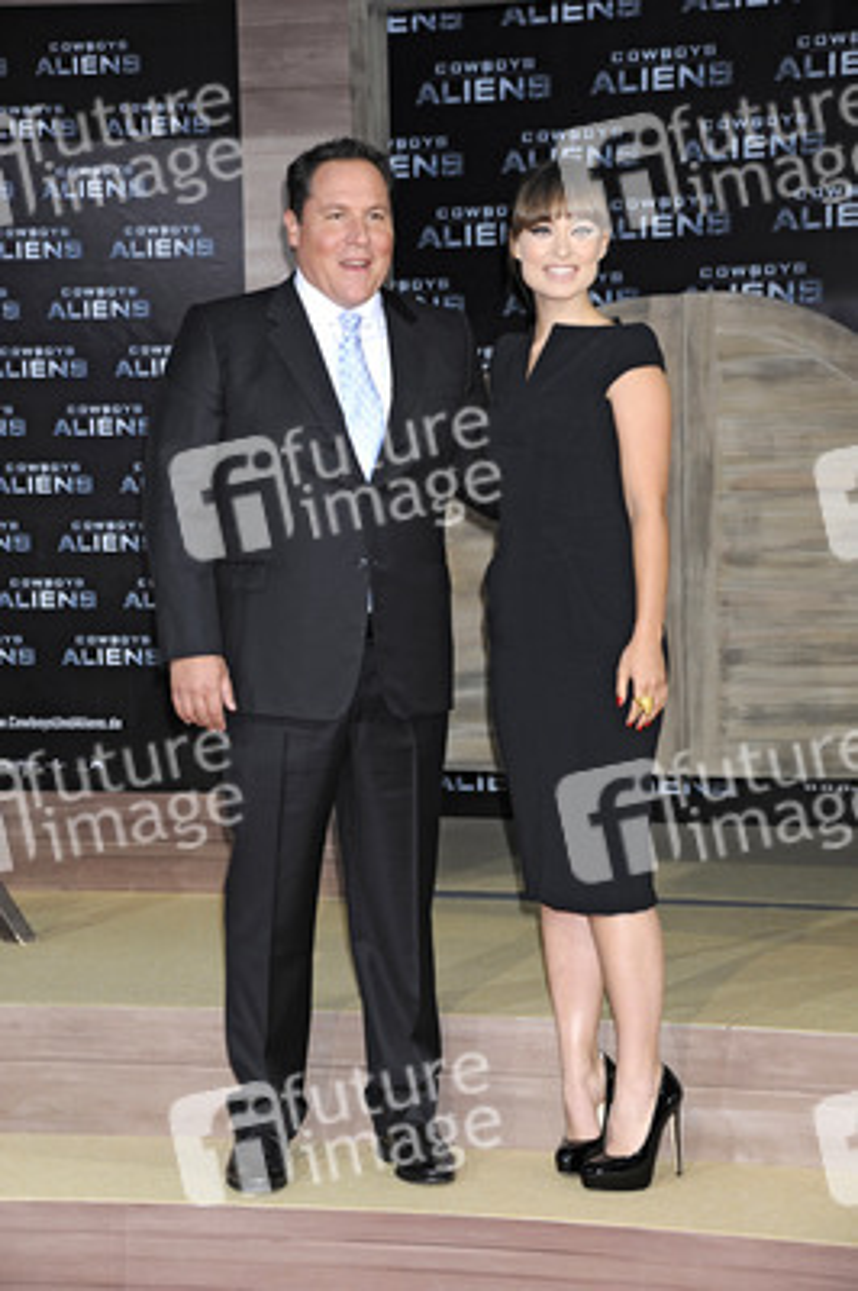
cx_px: 429
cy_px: 646
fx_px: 3509
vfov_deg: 20.8
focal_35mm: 98
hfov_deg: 13.9
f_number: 6.3
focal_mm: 98
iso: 500
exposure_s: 1/200
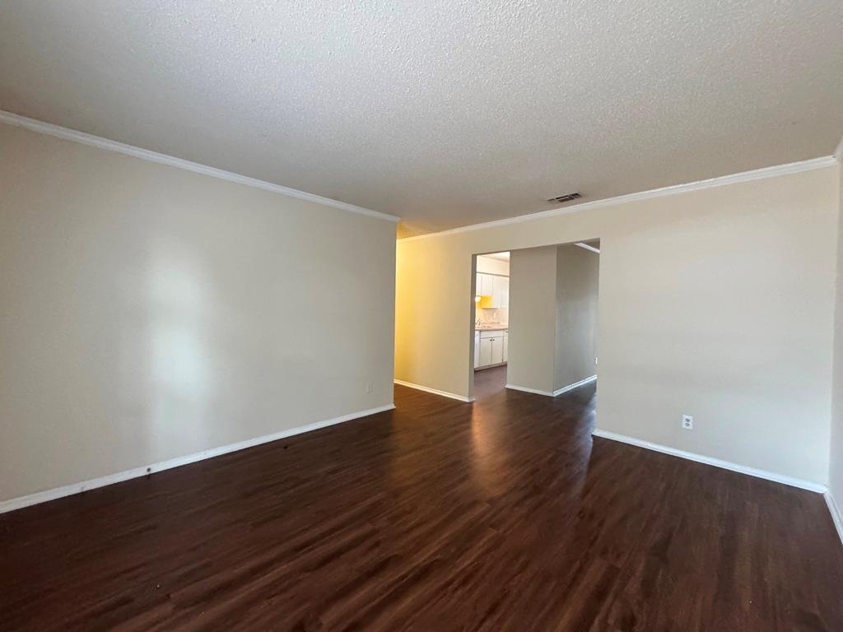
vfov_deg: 85.7
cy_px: 316
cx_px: 422
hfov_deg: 102.1
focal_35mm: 14
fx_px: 341
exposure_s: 1/60
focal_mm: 2.22
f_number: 2.2
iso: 1000
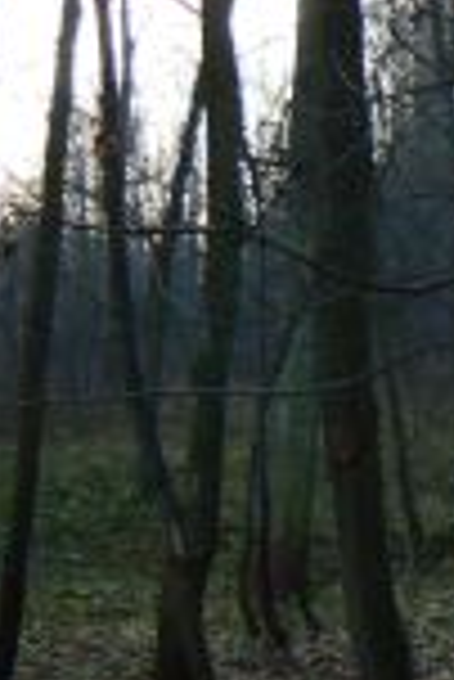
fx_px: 2340
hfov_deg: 10.0
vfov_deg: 16.4
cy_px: 498
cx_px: 998
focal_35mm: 124
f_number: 2.8
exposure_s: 1/125
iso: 100
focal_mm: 6
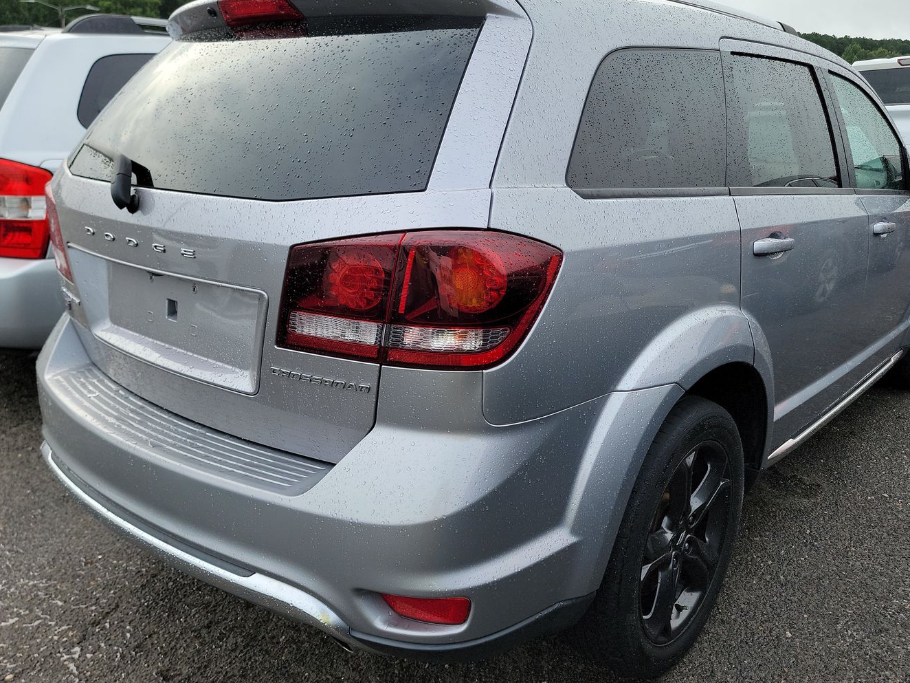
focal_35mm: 29
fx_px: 762
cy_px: 324
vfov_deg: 48.2
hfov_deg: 61.5
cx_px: 497
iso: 50
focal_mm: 6.7
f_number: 1.8
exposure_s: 1/198
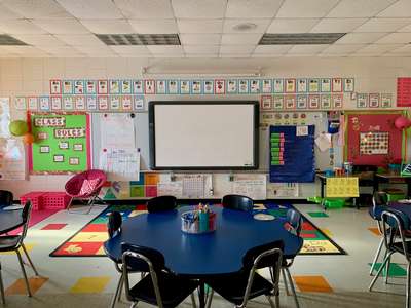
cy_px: 154
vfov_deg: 53.1
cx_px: 206
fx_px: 309
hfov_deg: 67.3
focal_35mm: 26
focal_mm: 4.25
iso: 125
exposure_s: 1/60
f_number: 1.8
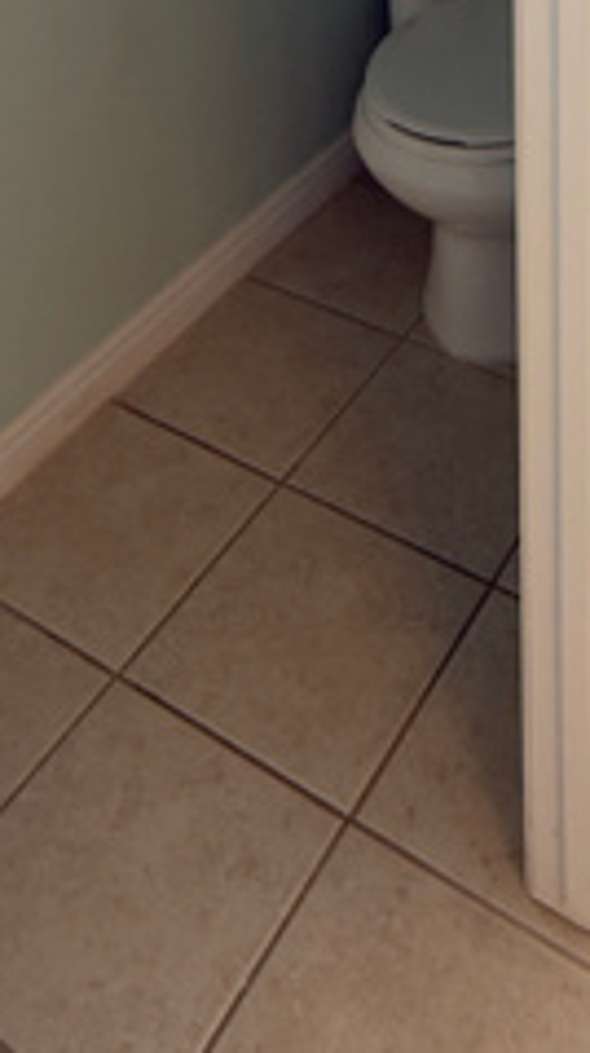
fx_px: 1366
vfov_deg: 31.3
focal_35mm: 49
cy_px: -357
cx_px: 396
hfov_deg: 24.2
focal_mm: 2.22
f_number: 2.2
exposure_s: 1/99
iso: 200
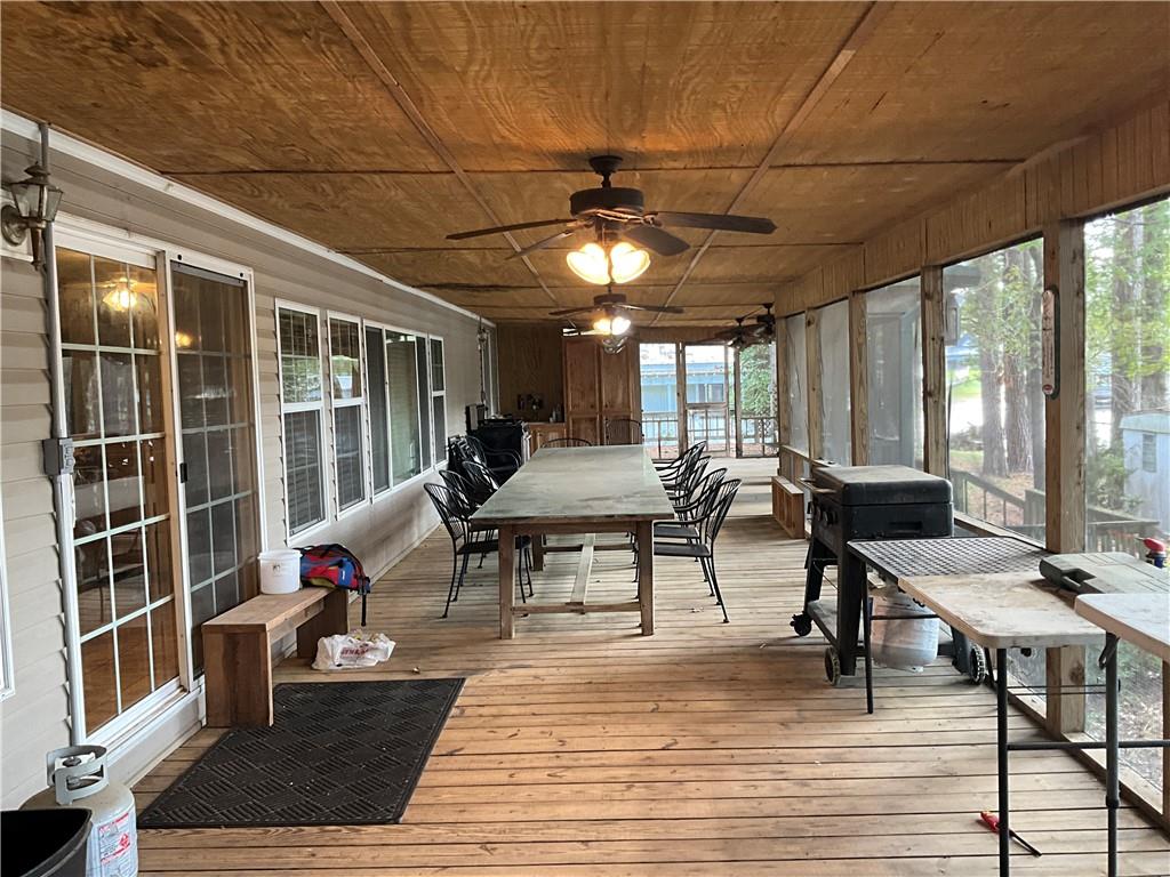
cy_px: 438
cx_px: 585
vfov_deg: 48.2
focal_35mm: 29
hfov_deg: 61.7
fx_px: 980
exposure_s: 1/60
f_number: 1.8
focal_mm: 3
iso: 125
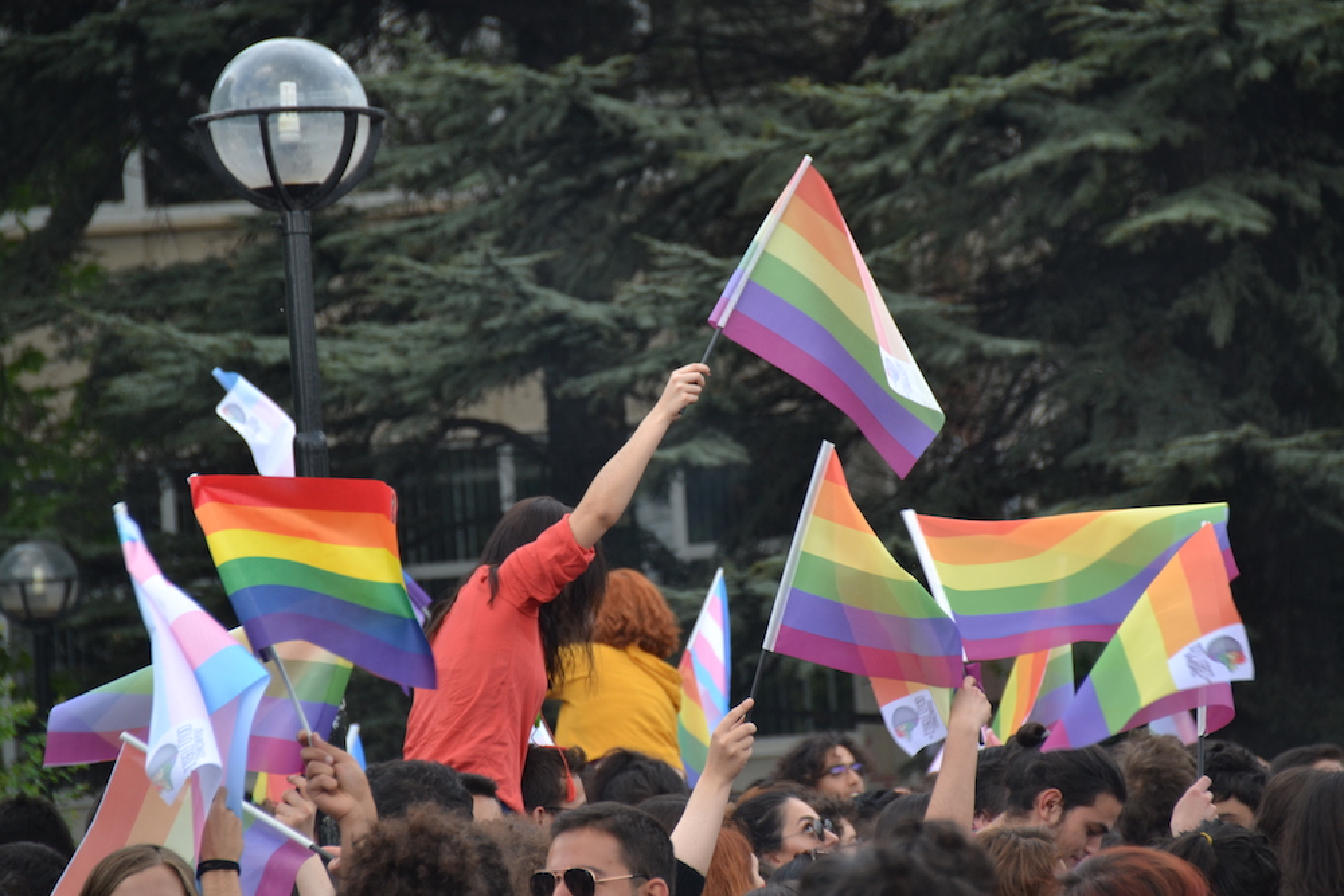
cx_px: 672
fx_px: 7841
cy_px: 448
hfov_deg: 9.8
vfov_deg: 6.5
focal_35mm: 210
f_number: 6
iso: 400
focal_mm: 140
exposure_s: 1/250
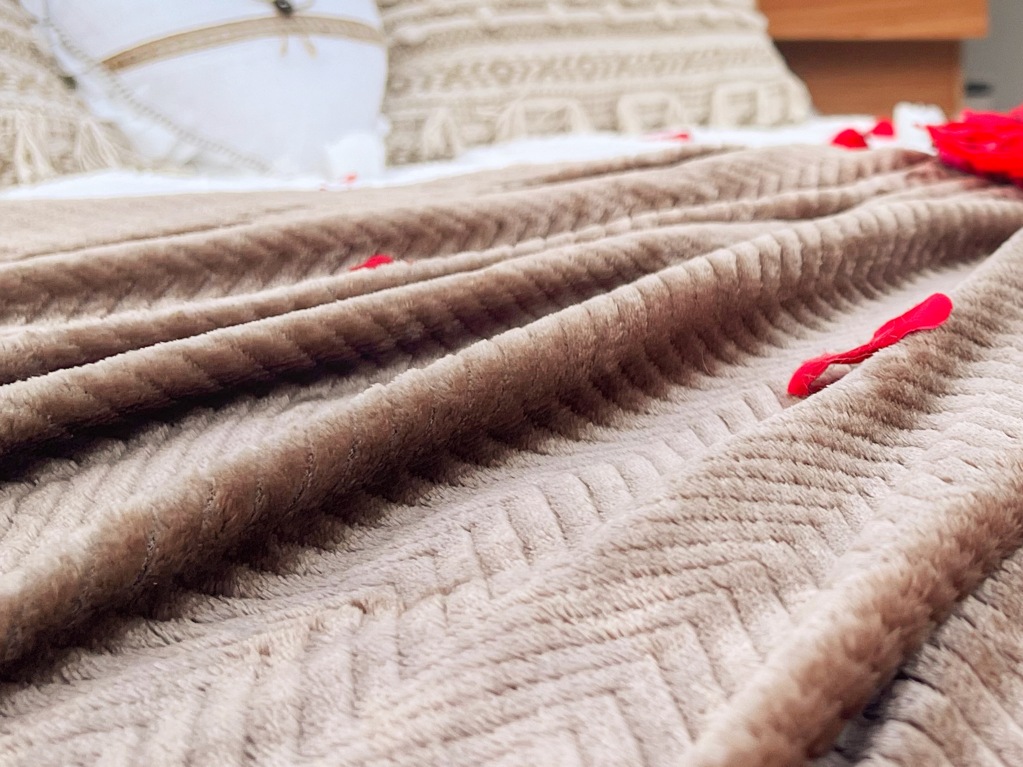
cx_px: 957
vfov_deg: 24.3
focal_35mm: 60
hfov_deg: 30.5
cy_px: 274
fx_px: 1773
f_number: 1.5
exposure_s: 1/121
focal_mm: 5.7
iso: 80
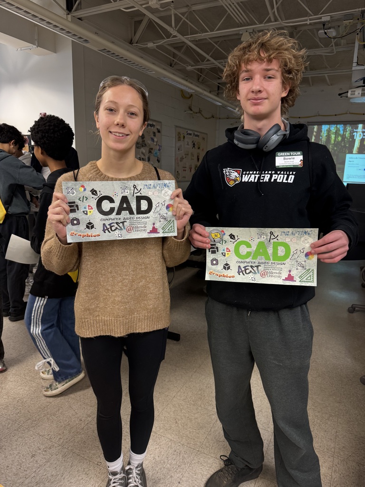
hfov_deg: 56.8
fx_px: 337
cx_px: 182
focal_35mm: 24
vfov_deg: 71.6
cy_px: 244
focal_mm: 6.76
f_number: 1.78
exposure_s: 1/118
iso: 200
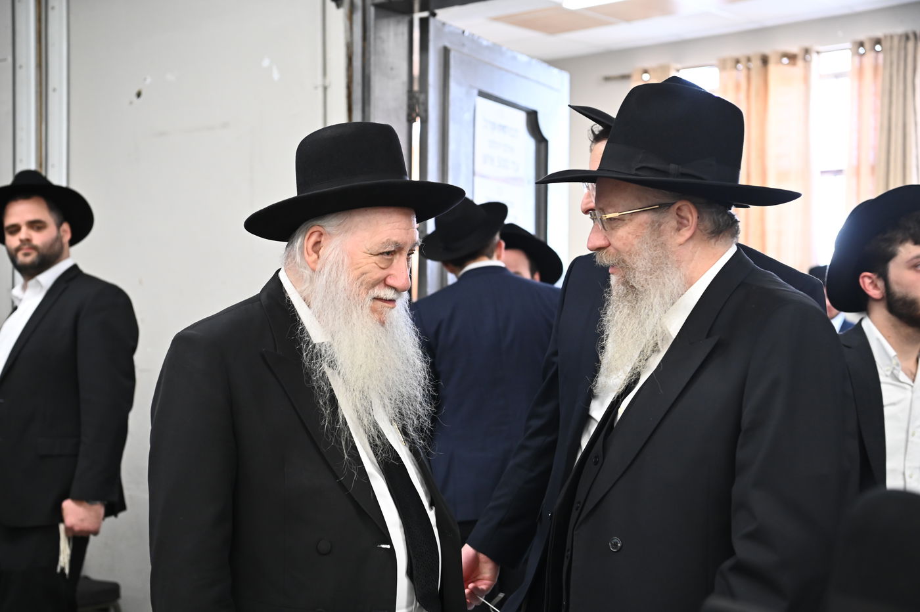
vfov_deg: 24.2
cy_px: 306
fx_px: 1430
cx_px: 460
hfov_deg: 35.7
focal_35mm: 56
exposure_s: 1/160
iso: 2000
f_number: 4.5
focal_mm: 56
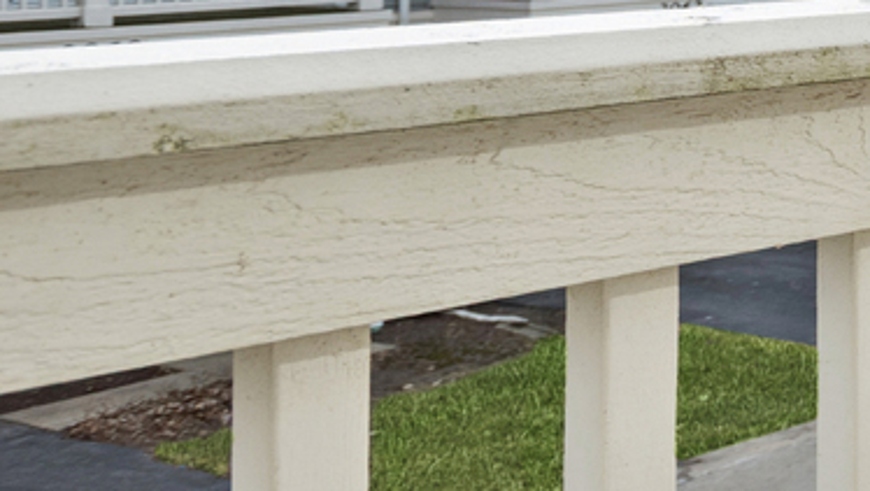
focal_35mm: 77
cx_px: 1810
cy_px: -147
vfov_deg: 15.0
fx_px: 1778
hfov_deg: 17.6
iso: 400
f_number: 8
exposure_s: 1/400
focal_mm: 17
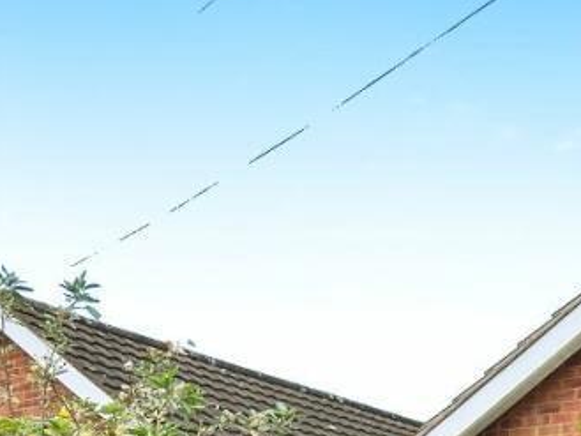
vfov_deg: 17.0
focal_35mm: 81
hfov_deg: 20.3
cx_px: 897
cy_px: 593
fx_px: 1360
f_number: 1.5
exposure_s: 1/2165
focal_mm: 5.7
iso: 50
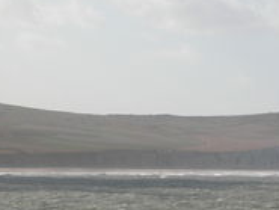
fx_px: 2161
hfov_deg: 7.4
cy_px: 110
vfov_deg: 5.6
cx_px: 287
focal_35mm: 268
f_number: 7.6
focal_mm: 31.9
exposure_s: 1/439
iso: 100
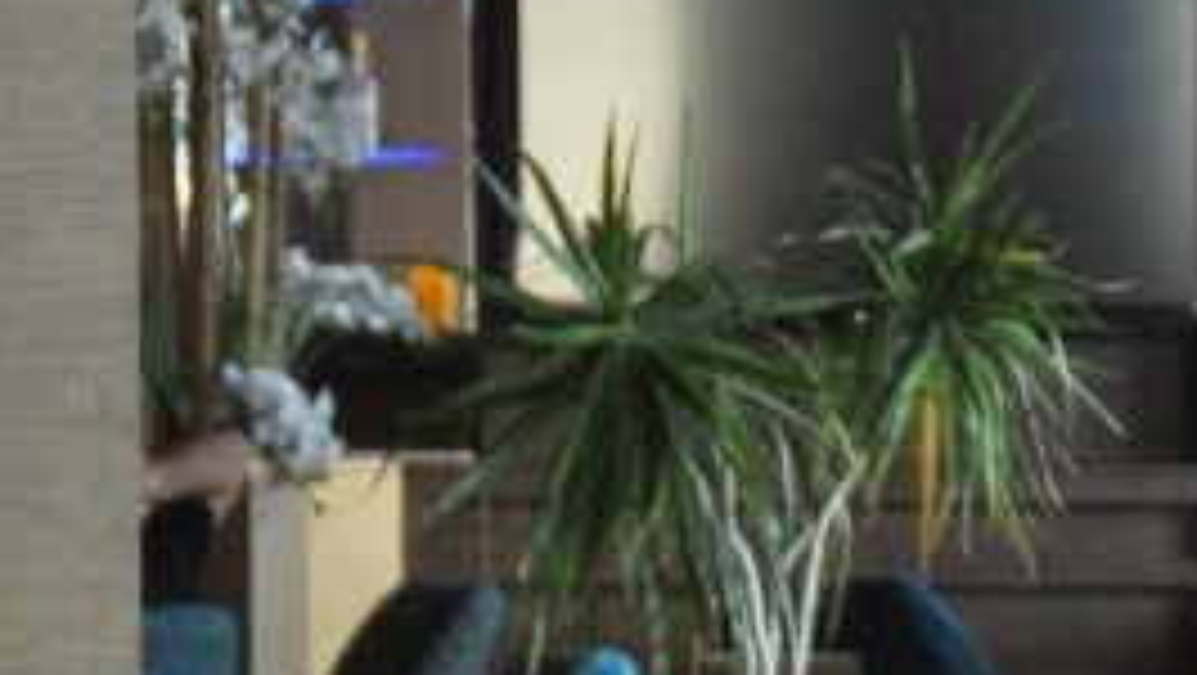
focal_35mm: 508
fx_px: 16142
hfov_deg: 4.2
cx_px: 2320
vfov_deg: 2.4
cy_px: 914
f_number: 5
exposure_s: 1/60
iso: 200
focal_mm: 75
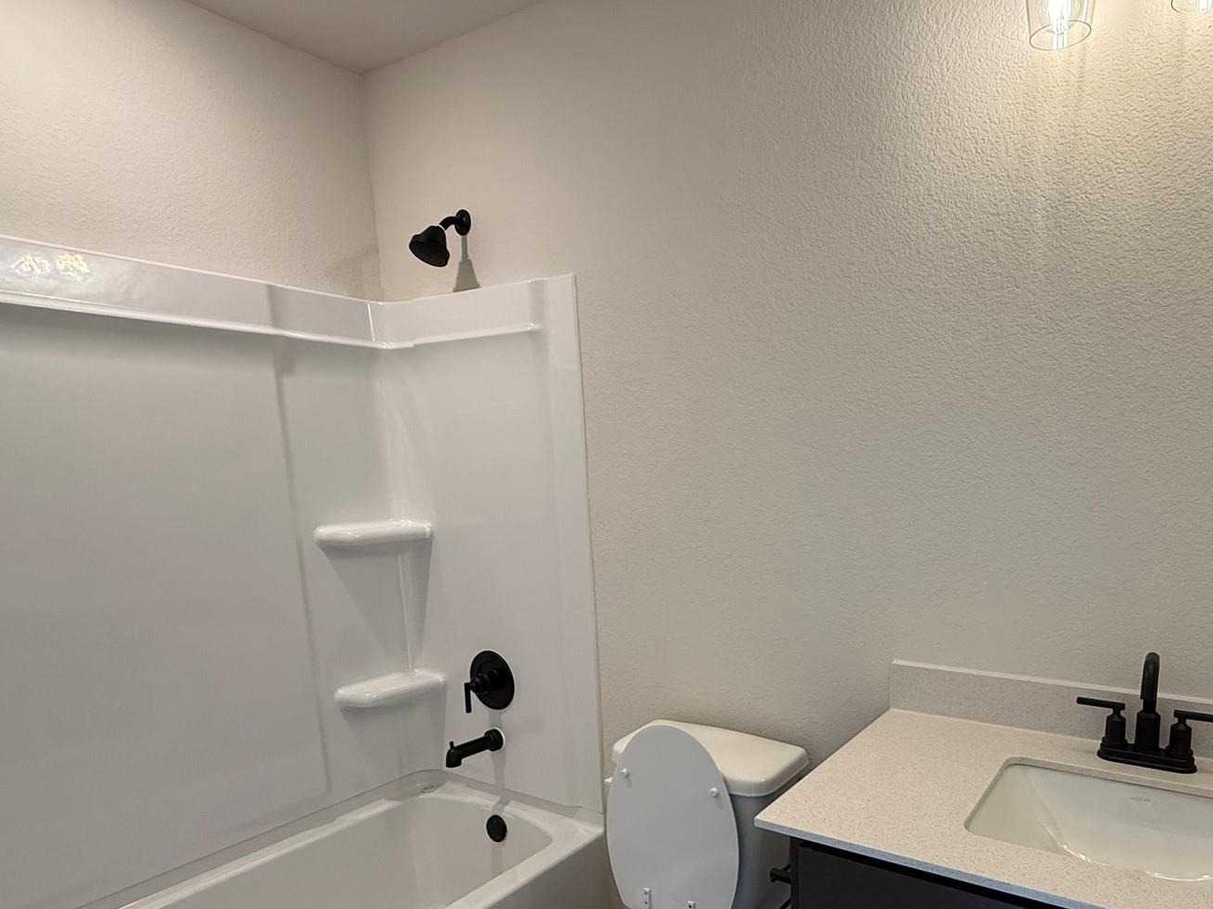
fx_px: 771
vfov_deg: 59.8
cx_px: 788
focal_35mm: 22
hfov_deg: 74.5
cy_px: 595
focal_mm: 2.22
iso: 160
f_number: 2.2
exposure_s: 1/120
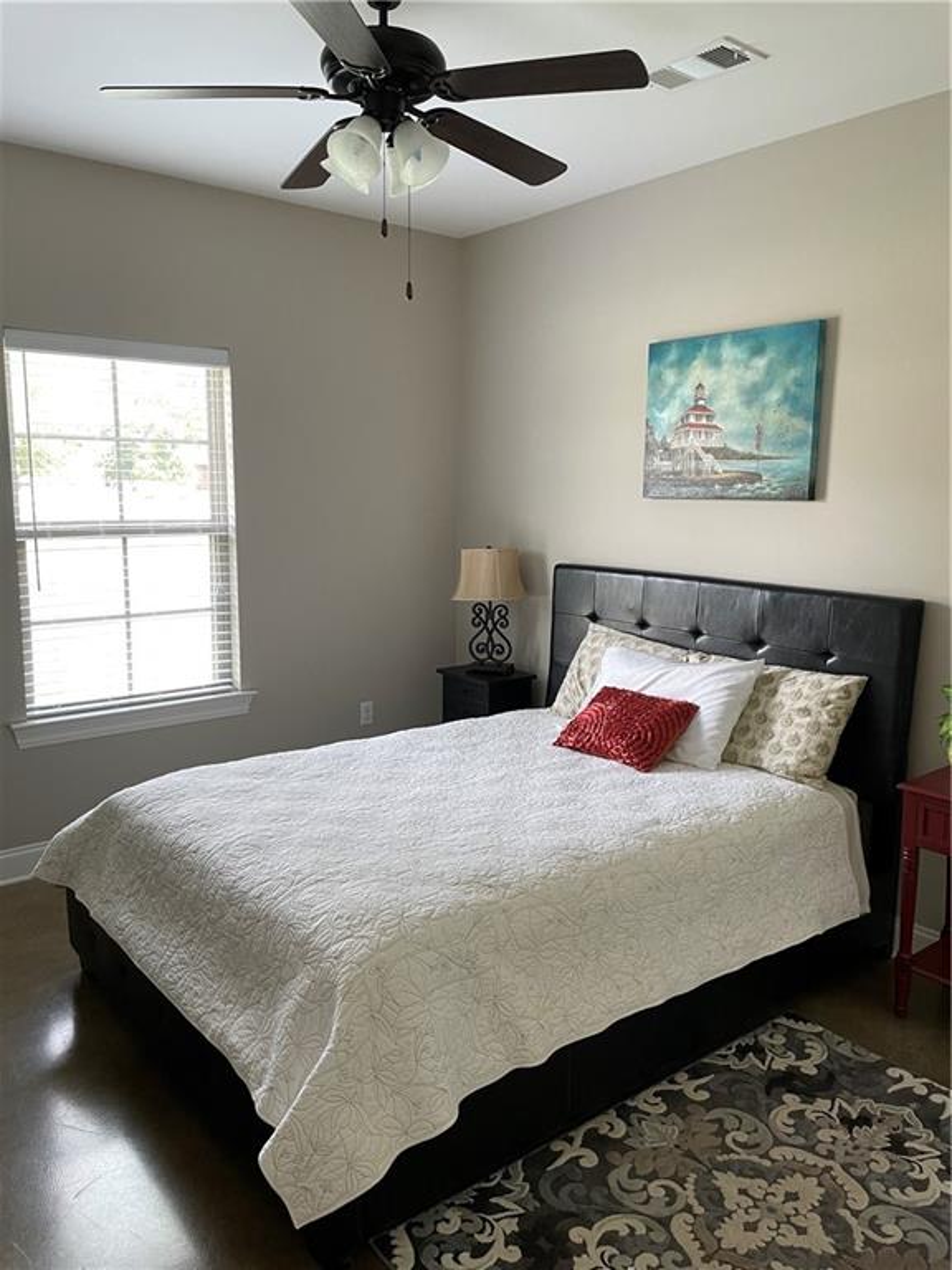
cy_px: 635
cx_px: 476
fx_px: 953
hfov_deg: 53.1
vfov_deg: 67.3
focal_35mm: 26
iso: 80
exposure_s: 1/60
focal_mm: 4.2
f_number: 1.6
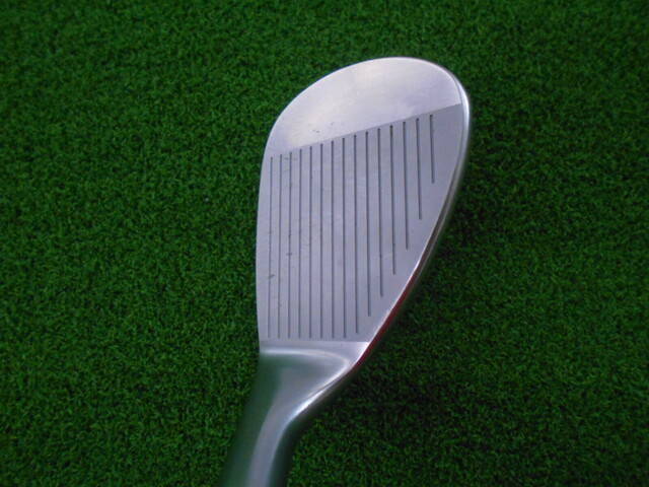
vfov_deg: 53.1
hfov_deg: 67.3
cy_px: 244
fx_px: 487
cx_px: 324
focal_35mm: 26
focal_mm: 4.6
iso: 640
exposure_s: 1/250
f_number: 3.2
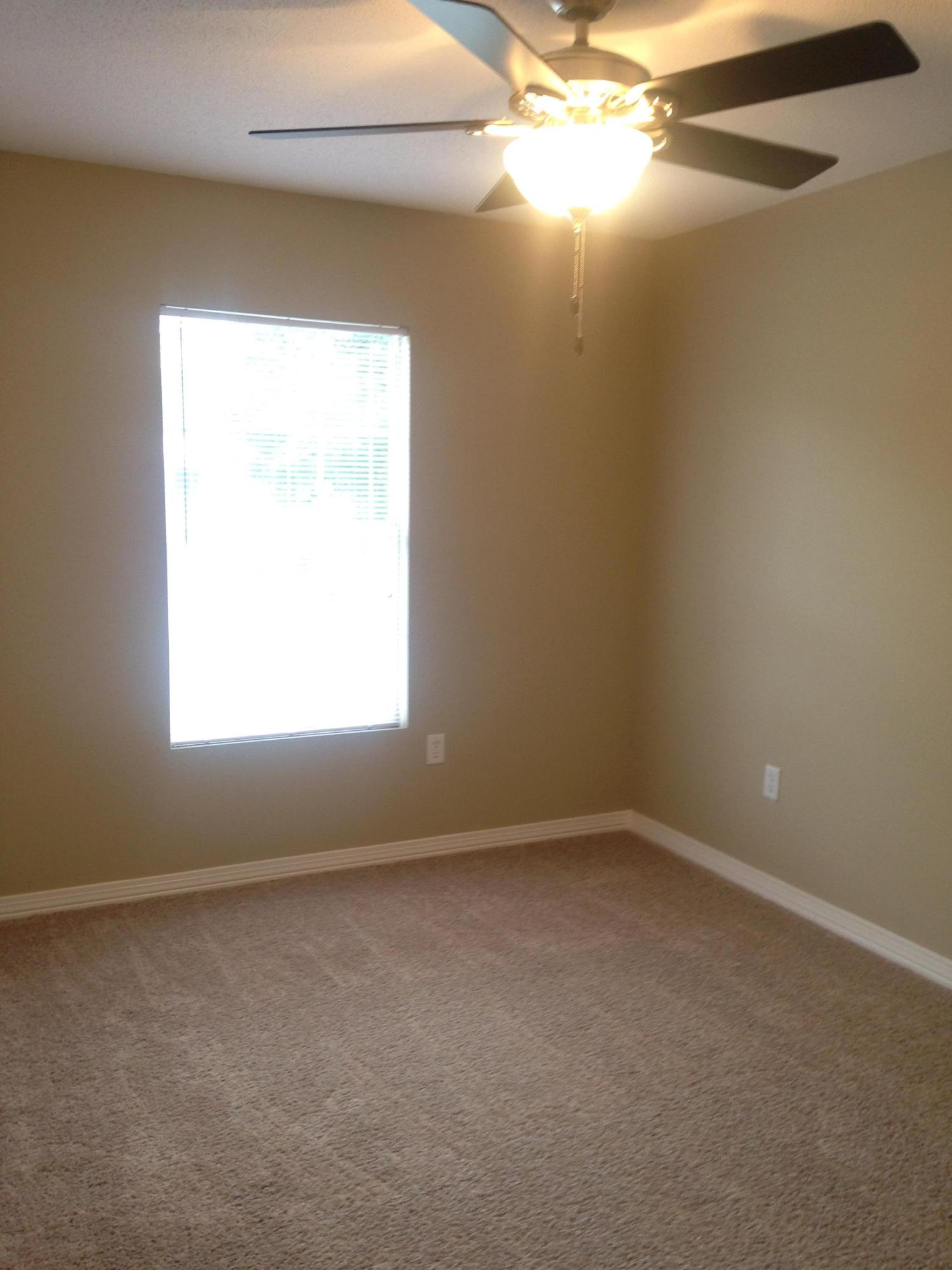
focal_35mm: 33
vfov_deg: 55.4
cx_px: 476
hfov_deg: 42.9
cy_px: 635
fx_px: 1210
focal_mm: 4.12
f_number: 2.4
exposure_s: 1/20
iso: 64
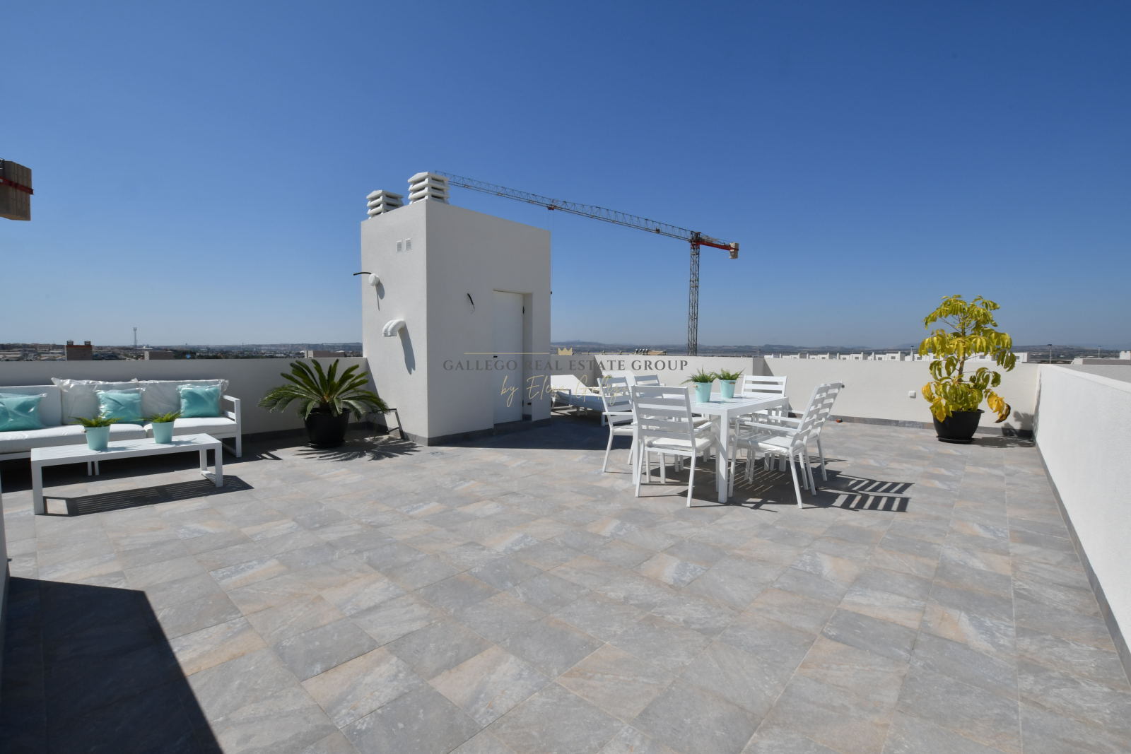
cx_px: 566
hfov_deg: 100.4
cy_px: 377
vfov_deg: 77.3
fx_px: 471
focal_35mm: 15
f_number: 16
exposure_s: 1/250
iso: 200
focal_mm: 10
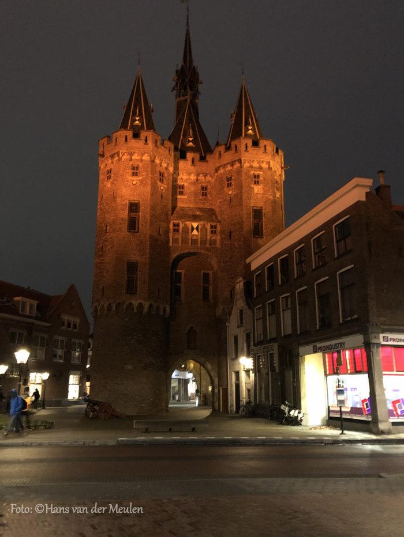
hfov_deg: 49.8
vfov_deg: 63.4
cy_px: 268
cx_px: 202
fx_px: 435
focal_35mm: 28
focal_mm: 3.99
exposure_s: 1/4
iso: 320
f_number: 1.8
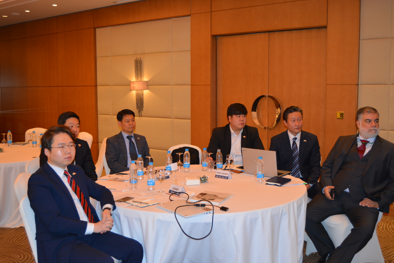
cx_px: 201
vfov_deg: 35.9
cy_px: 132
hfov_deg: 51.9
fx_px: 405
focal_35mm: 37
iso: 640
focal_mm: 24
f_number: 3.8
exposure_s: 1/60
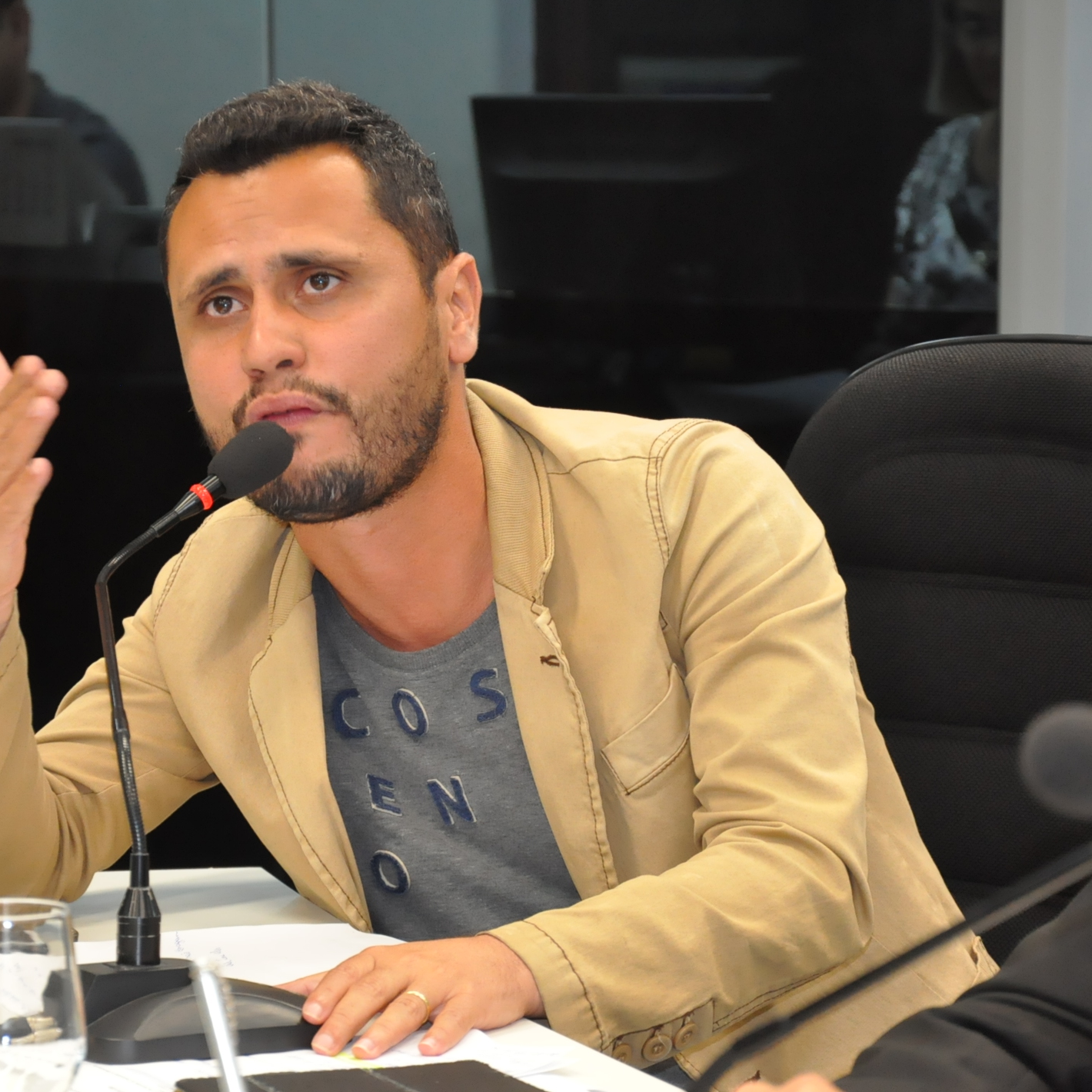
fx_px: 6174
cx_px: 391
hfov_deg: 10.1
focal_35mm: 173
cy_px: 545
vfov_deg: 10.1
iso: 2000
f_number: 5.6
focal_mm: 90
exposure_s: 1/80
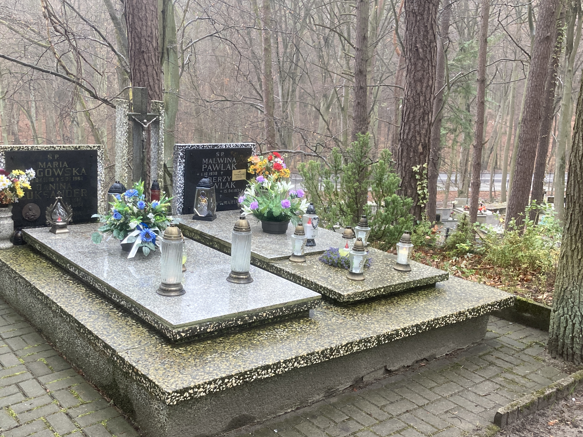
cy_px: 252
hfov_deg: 47.8
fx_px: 657
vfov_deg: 36.7
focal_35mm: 39
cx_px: 258
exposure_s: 1/78
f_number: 1.8
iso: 80
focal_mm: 3.99
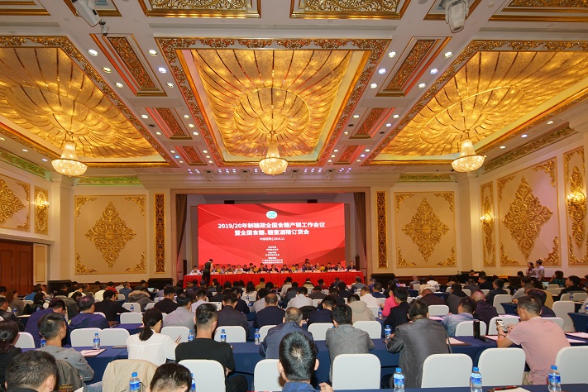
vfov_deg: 64.5
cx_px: 284
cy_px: 200
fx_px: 310
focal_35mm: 19
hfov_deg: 86.9
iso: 400
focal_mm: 17
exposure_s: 1/30
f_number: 5.6
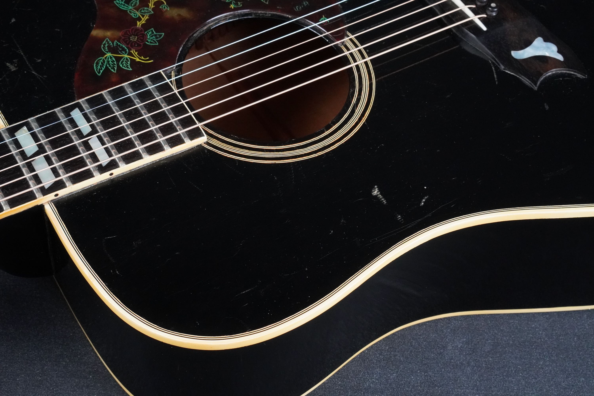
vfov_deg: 25.8
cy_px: 198
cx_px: 297
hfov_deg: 37.9
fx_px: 866
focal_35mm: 52
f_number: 11
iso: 4000
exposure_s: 1/60
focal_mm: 35
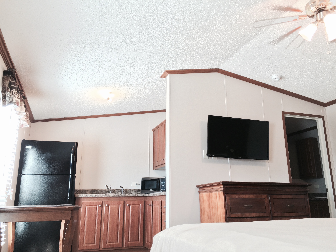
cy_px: 126
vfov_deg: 48.2
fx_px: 281
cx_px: 168
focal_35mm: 29
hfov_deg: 61.7
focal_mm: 4.15
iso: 50
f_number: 2.2
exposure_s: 1/30
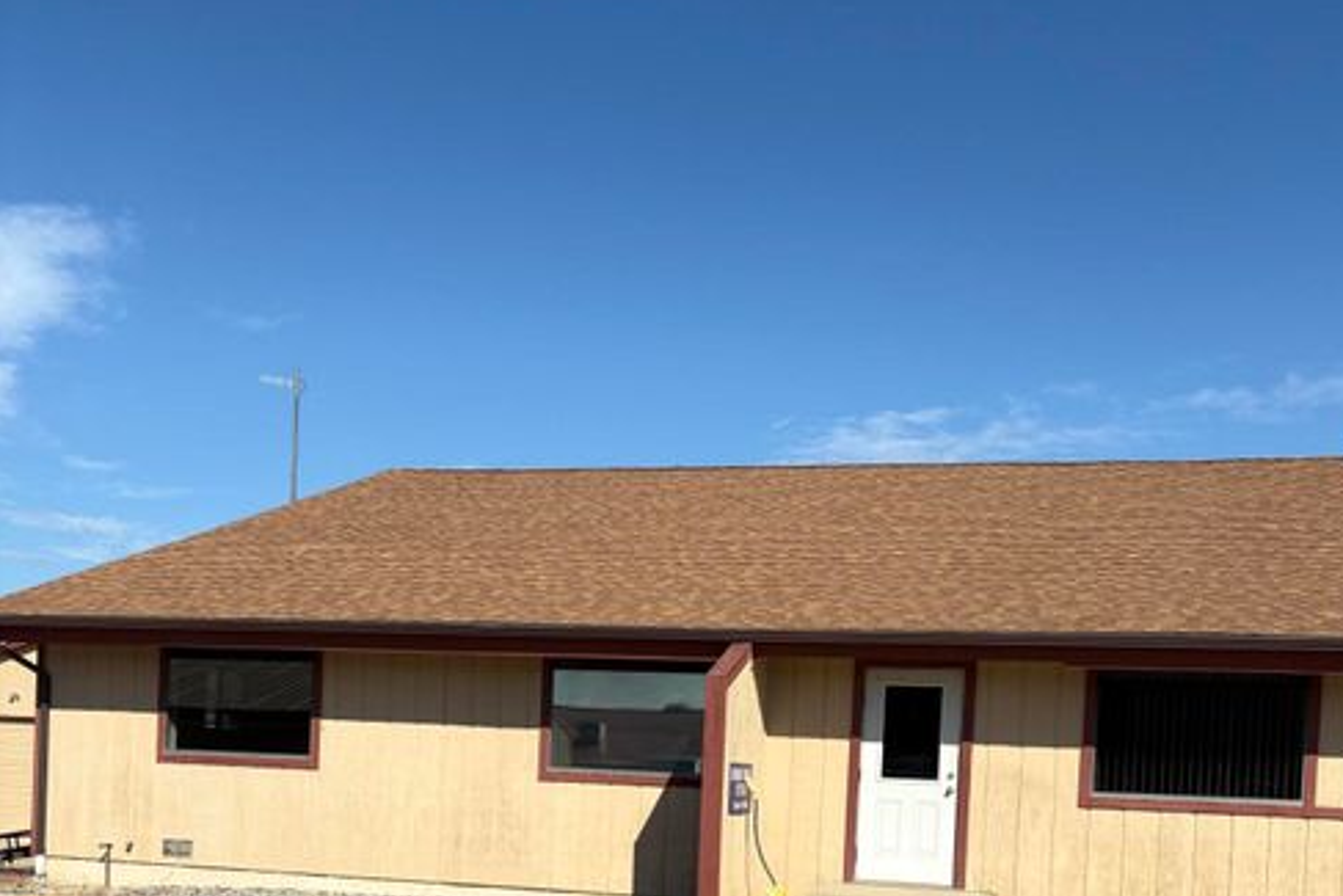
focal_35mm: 37
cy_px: 801
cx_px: 684
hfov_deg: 51.9
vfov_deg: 34.1
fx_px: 1381
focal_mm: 5.96
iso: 50
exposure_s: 1/4608
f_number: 1.6
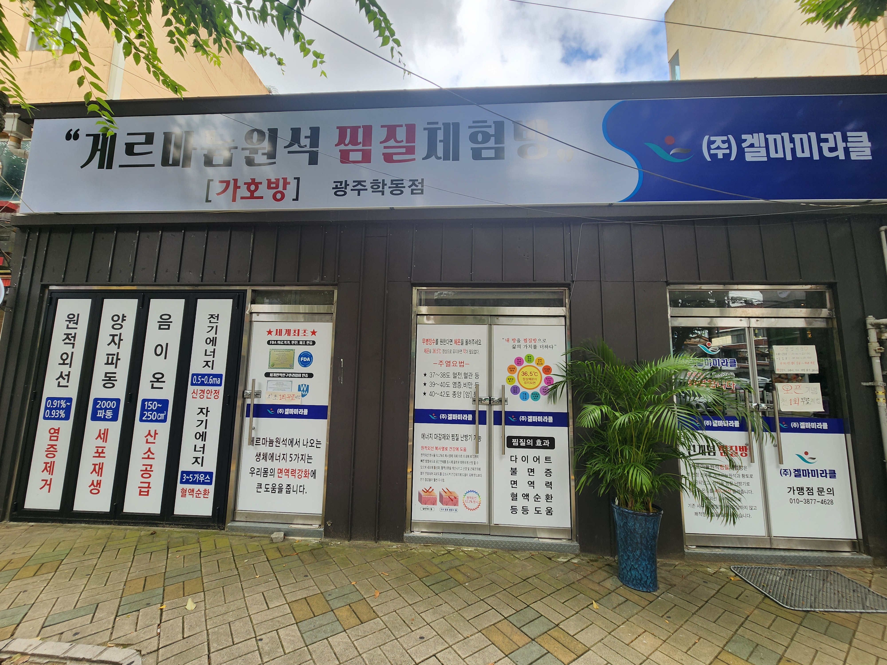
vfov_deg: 89.9
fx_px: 333
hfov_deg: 106.2
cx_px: 444
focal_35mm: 13
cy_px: 332
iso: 50
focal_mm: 2.2
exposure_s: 1/180
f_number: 2.2
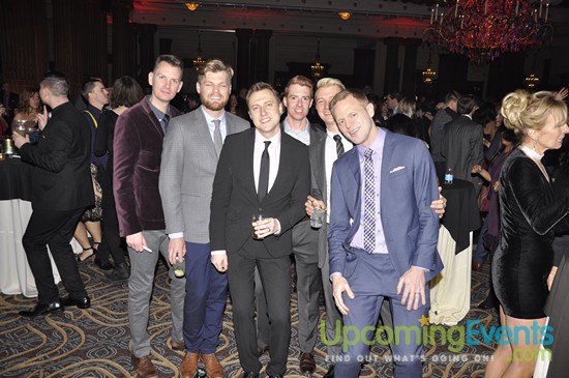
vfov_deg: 39.9
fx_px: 521
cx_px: 284
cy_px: 189
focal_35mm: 33
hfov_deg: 57.3
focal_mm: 22
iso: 400
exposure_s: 1/60
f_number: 5
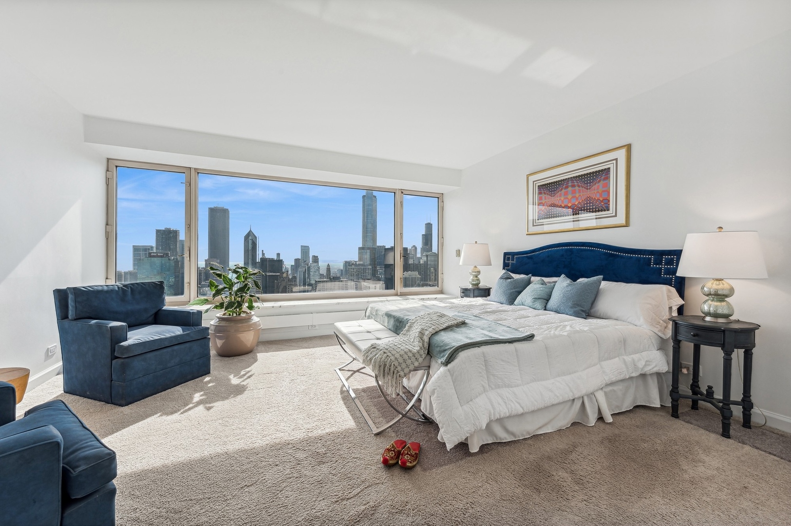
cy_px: 263
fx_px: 307
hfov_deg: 104.3
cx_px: 396
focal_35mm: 14
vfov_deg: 81.1
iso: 100
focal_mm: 14
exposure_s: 1/30
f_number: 10
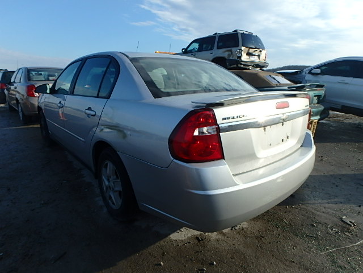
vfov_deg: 63.4
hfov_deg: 79.0
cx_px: 182
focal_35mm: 21
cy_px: 136
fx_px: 220
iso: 125
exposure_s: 1/320
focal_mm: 3.7
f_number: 6
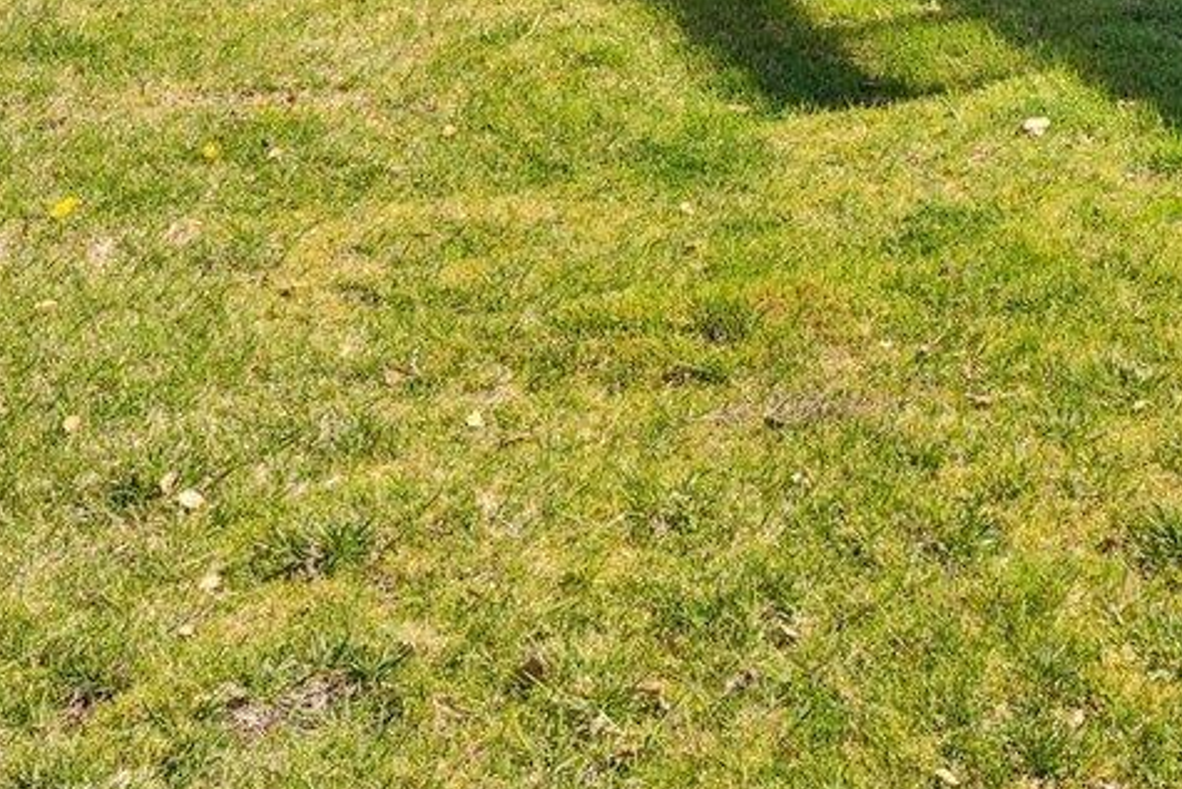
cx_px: 1212
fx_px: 2309
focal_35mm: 70
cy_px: -698
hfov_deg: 27.0
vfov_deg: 16.0
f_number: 8
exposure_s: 1/400
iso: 640
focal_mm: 16.3
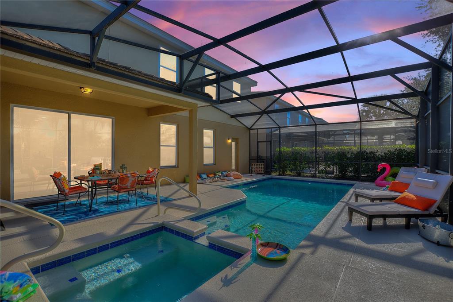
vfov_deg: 77.3
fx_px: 189
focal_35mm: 15
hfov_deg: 100.4
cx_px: 226
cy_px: 151
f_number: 4.5
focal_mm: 10
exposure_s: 1/640
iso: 100
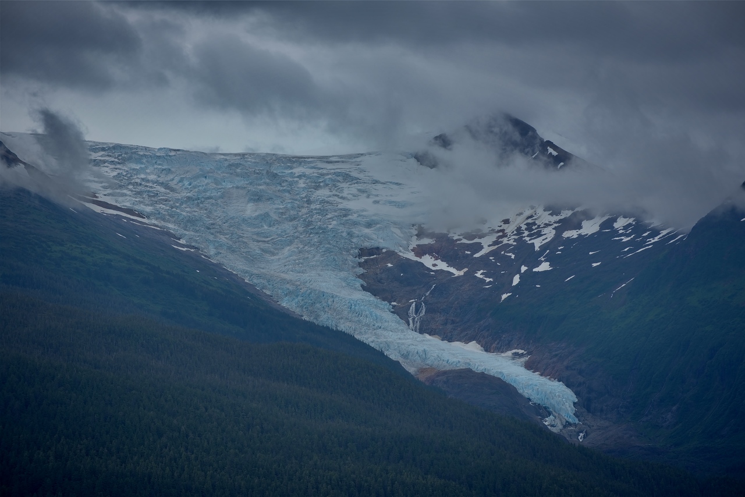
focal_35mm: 140
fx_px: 2898
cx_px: 372
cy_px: 248
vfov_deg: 9.8
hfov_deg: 14.7
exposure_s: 1/400
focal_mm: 140
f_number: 10
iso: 100
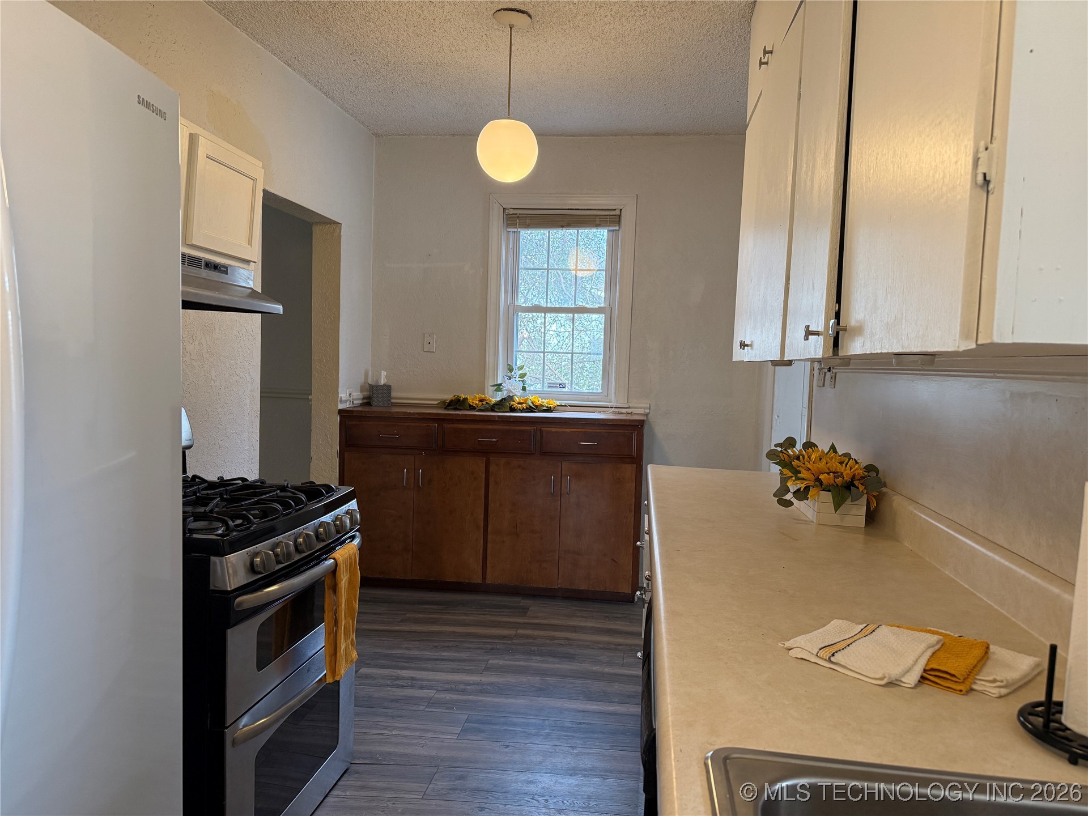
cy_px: 408
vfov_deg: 56.8
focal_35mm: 24
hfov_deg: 71.6
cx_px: 544
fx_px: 754
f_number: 1.78
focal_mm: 6.76
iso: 250
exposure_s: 1/120
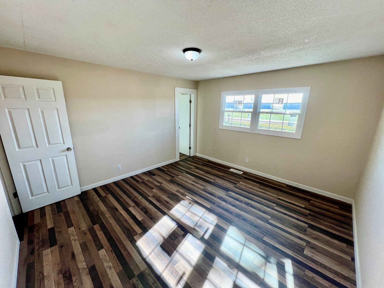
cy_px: 144
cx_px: 192
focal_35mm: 13
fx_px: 144
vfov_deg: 89.9
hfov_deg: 106.2
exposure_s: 1/120
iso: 100
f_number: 1.8
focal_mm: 1.57
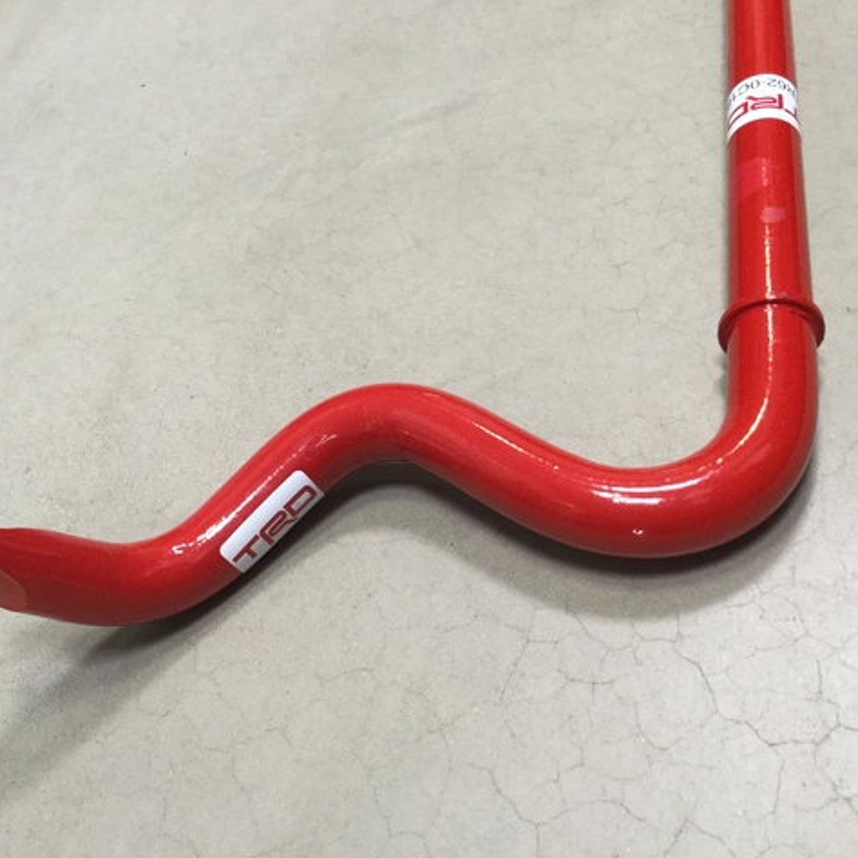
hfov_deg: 44.9
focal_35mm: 37
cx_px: 386
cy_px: 427
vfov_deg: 44.9
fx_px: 1038
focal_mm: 3.3
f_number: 2.4
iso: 40
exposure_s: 1/30
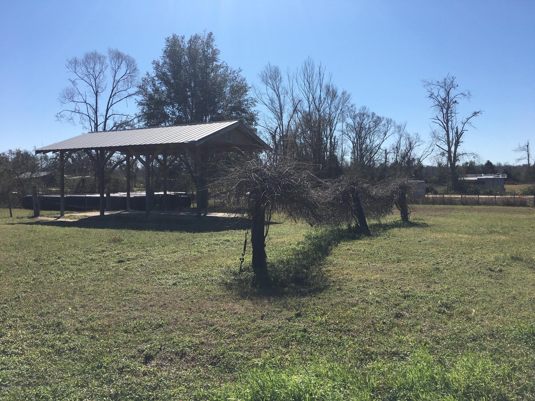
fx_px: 448
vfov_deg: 48.2
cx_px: 268
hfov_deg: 61.7
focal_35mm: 29
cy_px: 200
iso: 25
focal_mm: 4.15
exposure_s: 1/2653
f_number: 2.2
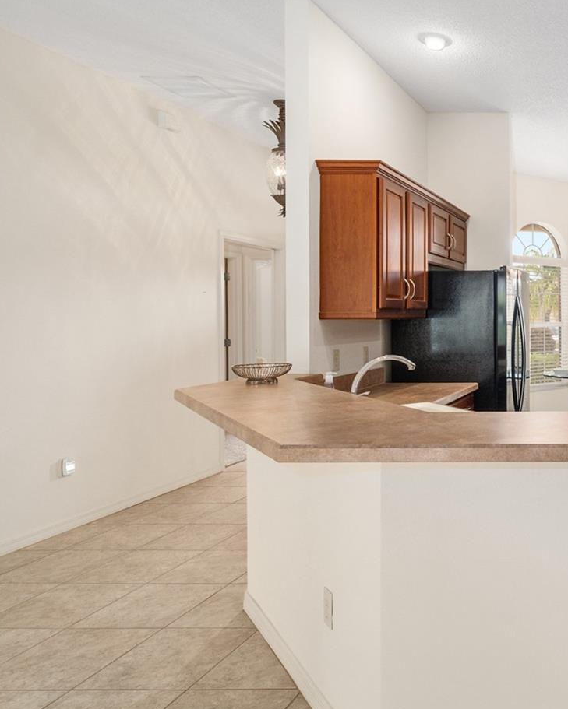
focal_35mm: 28
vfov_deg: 62.1
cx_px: 617
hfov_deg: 41.6
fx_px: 588
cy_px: 324
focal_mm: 17
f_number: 8
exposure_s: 1/25
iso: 500
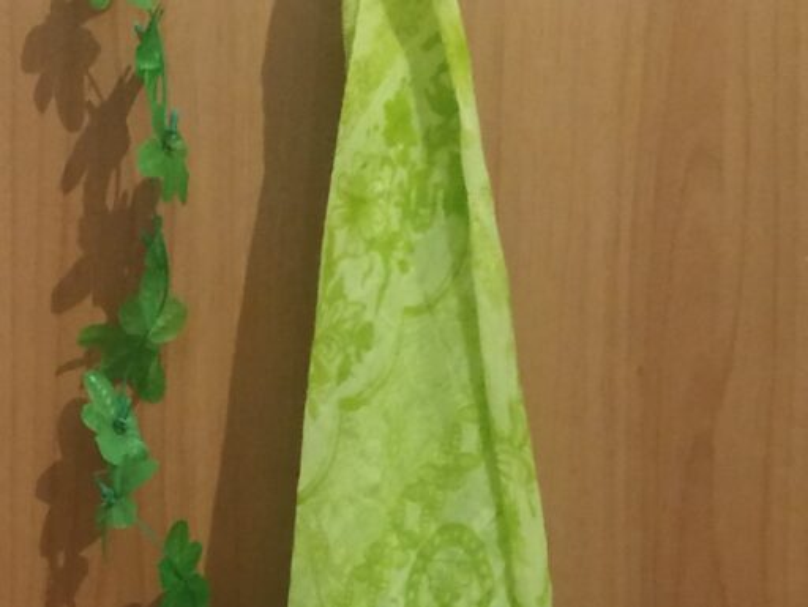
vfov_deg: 56.9
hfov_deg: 71.5
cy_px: 304
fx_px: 561
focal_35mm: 24
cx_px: 404
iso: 1600
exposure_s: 1/20
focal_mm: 3.94
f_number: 1.9
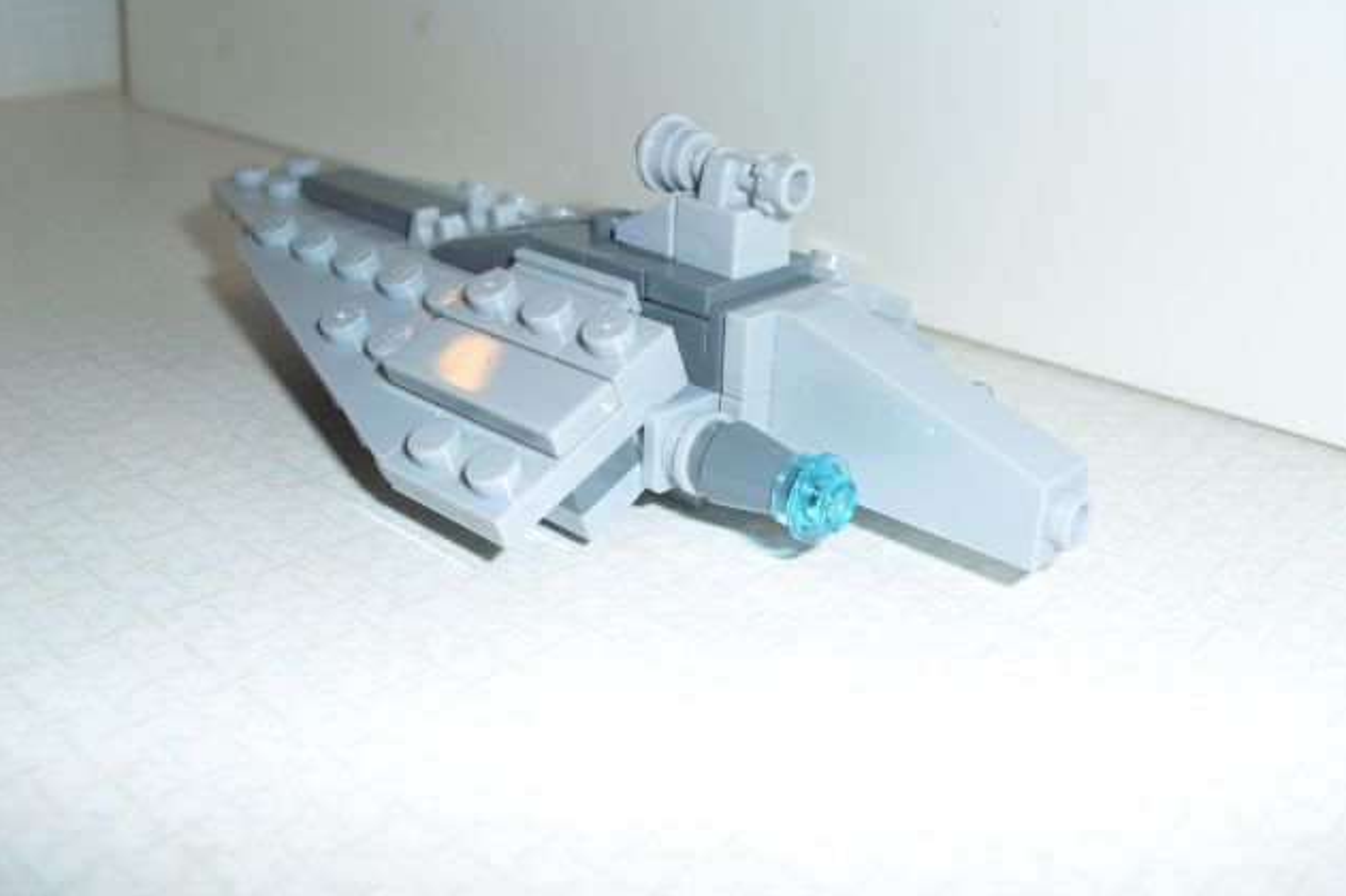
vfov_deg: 35.0
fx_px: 1420
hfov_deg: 50.7
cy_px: 386
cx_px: 678
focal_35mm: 38
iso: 64
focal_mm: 6.3
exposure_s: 1/60
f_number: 3.1
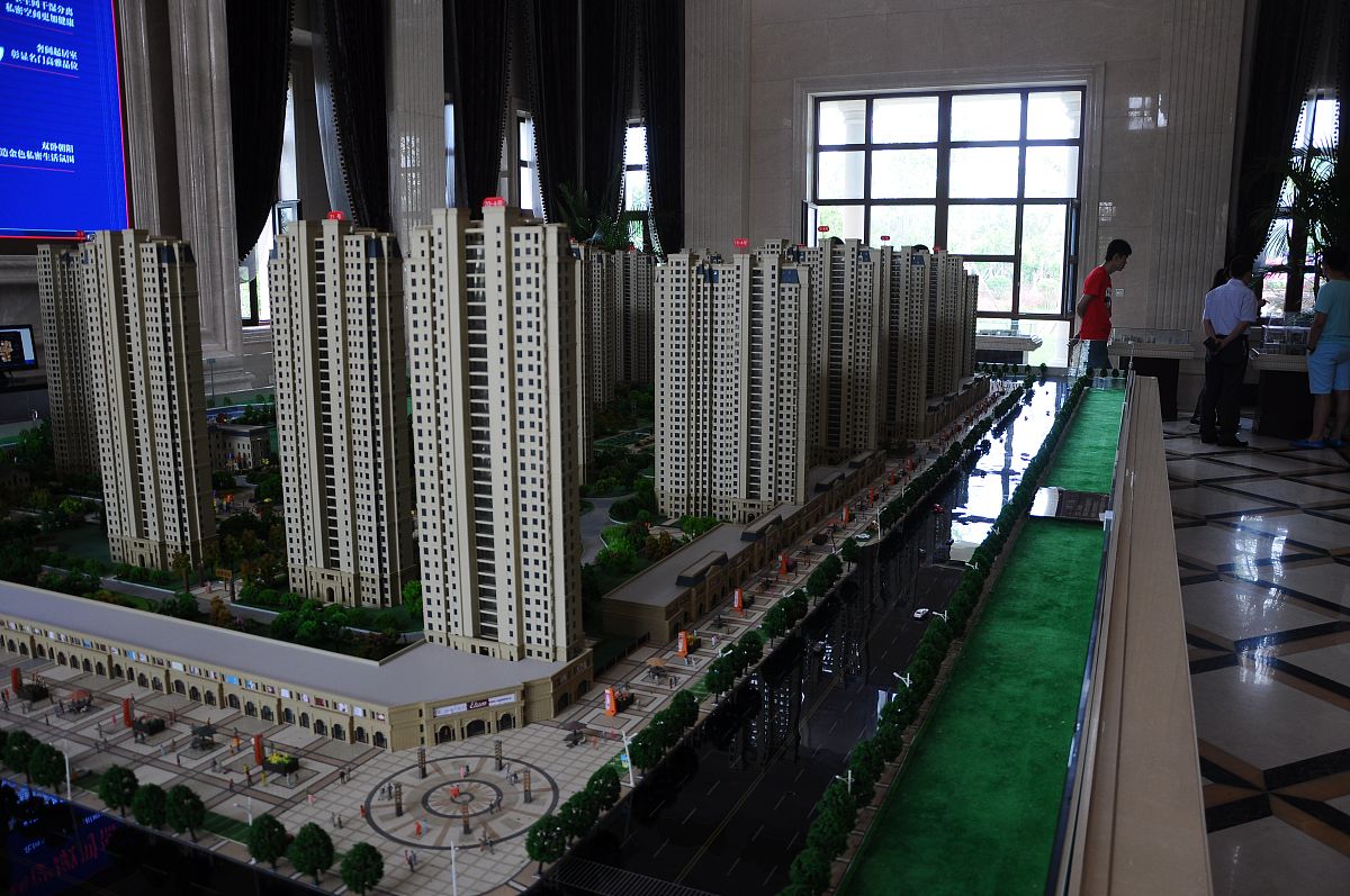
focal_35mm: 27
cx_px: 675
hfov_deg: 67.4
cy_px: 448
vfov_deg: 47.8
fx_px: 1011
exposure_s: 1/60
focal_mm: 18
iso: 200
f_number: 3.5
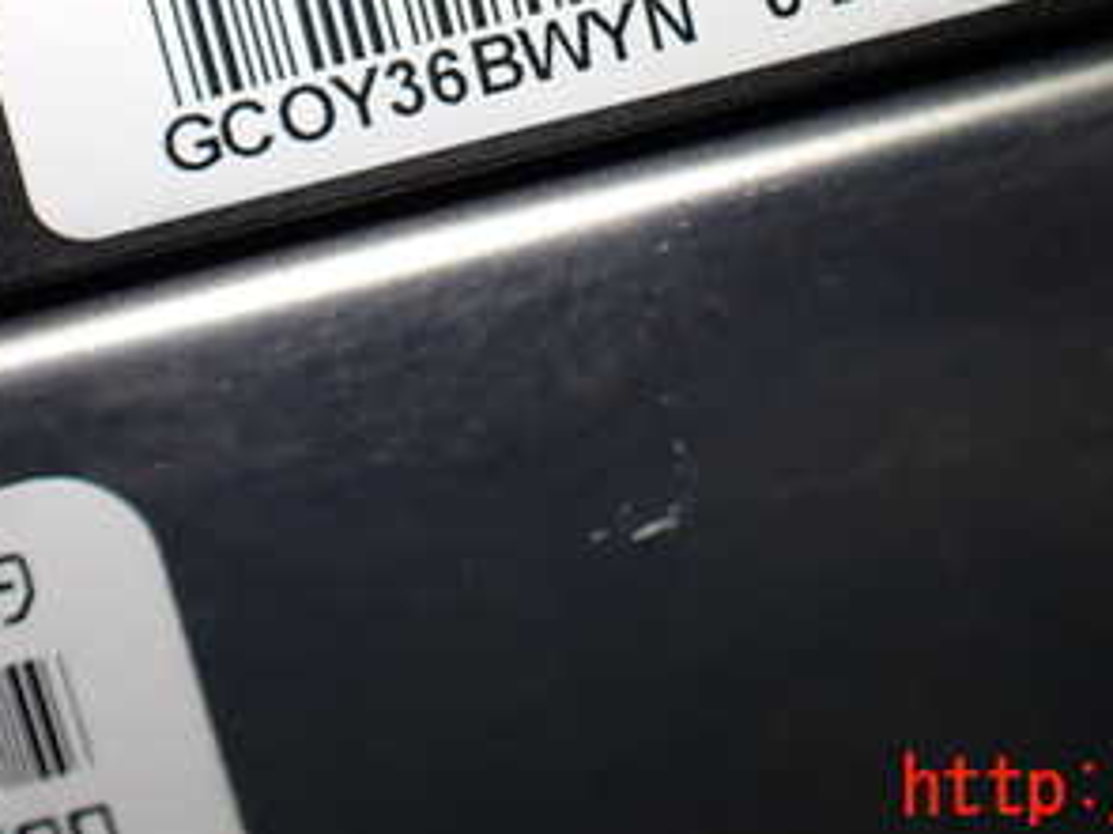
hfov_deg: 31.7
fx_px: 1961
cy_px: -11
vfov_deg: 23.0
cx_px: 623
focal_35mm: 61
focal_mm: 5.4
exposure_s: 1/125
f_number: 2.3
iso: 160
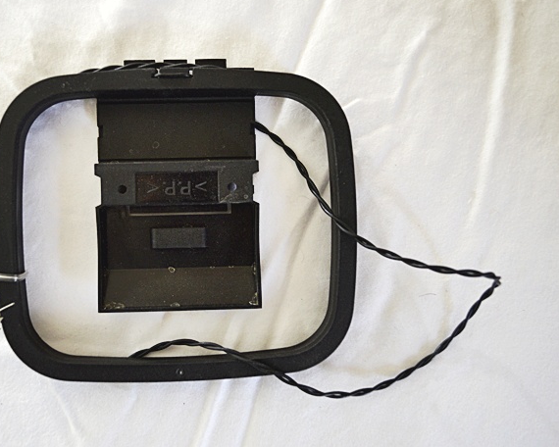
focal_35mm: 38
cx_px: 221
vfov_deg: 39.2
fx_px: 629
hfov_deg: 47.6
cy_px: 221
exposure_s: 1/20
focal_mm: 22
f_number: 4
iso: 400
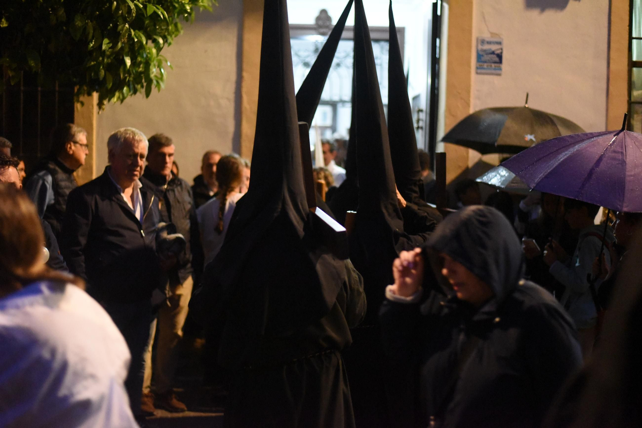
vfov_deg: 27.0
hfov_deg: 39.6
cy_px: 214
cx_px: 321
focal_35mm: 50
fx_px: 892
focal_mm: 50
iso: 12800
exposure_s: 1/160
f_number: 1.8
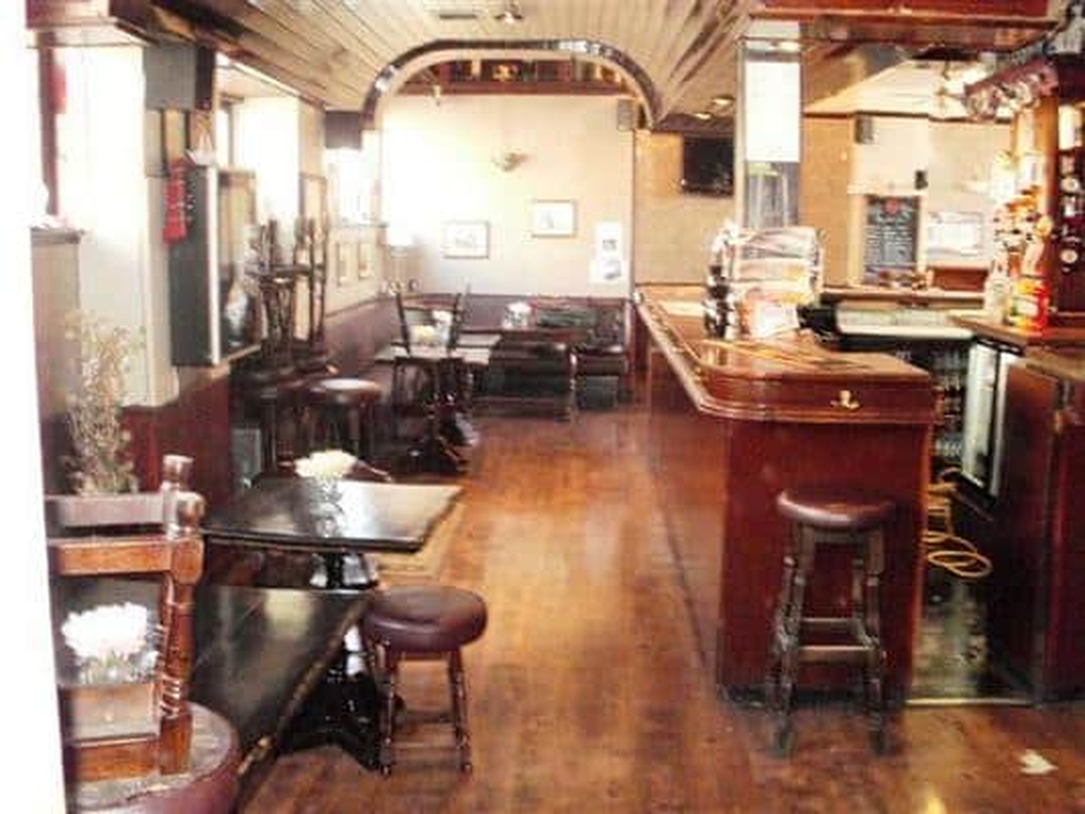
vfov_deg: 39.7
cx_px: 542
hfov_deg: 51.3
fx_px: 1129
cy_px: 407
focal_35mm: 36
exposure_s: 1/30
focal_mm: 6.3
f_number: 3.5
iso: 800
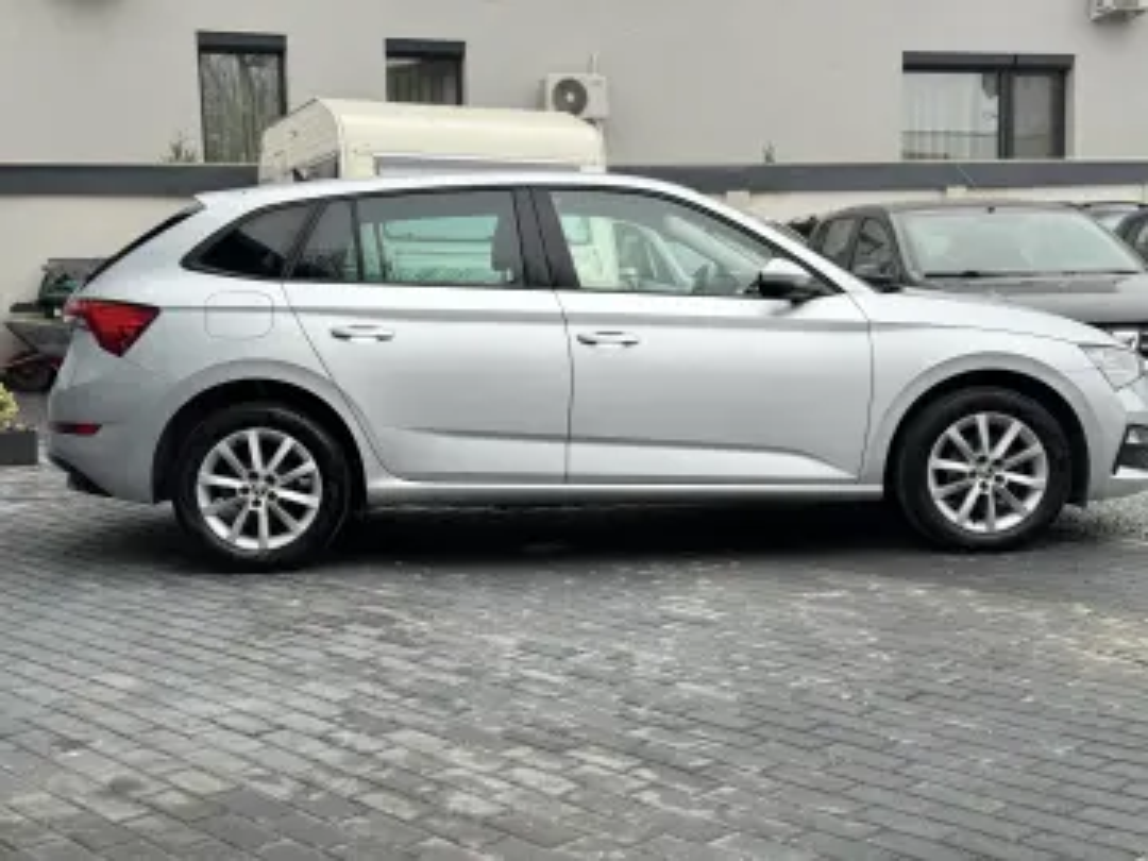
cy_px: 430
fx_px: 1592
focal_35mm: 48
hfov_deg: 39.7
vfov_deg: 30.3
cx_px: 574
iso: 50
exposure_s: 1/156
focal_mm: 6.76
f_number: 1.78
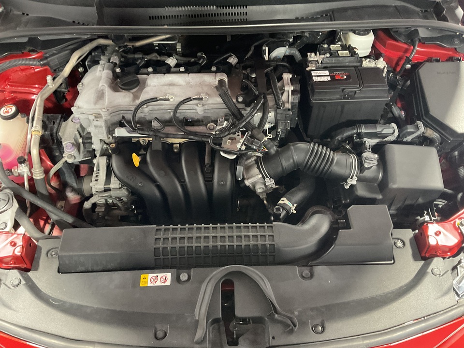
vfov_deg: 48.2
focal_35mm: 29
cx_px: 232
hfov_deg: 61.7
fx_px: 389
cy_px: 174
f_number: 1.8
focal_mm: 3
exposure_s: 1/30
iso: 400
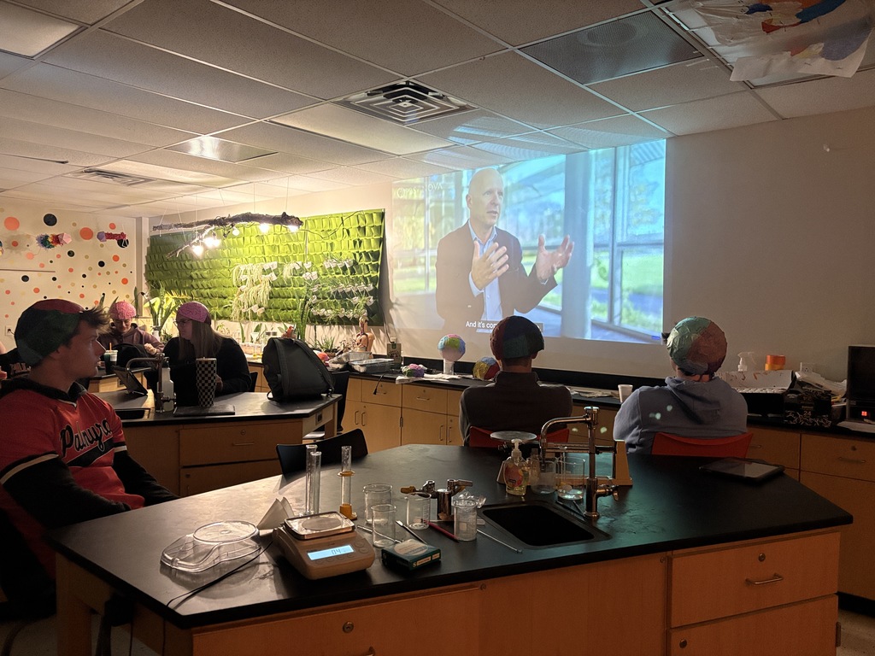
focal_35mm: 26
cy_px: 328
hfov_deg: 67.3
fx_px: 657
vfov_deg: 53.1
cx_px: 438
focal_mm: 5.96
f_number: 1.6
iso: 500
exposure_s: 1/60
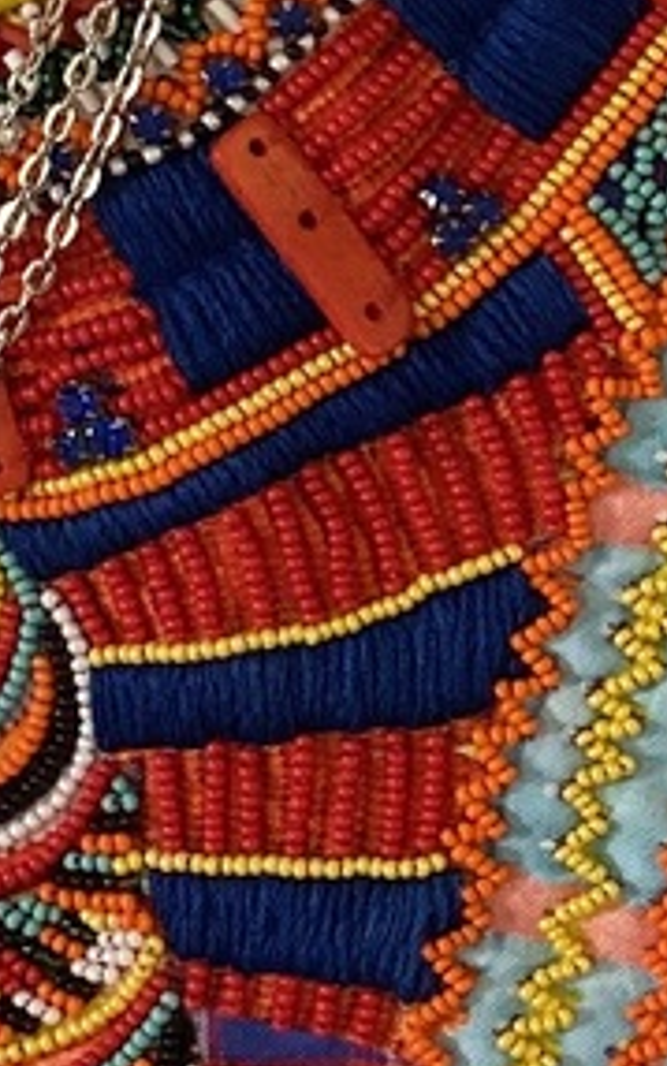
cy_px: 533
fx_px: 4475
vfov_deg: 13.6
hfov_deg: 7.8
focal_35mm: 154
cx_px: 1740
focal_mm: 4.25
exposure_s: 1/60
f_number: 1.8
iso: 160
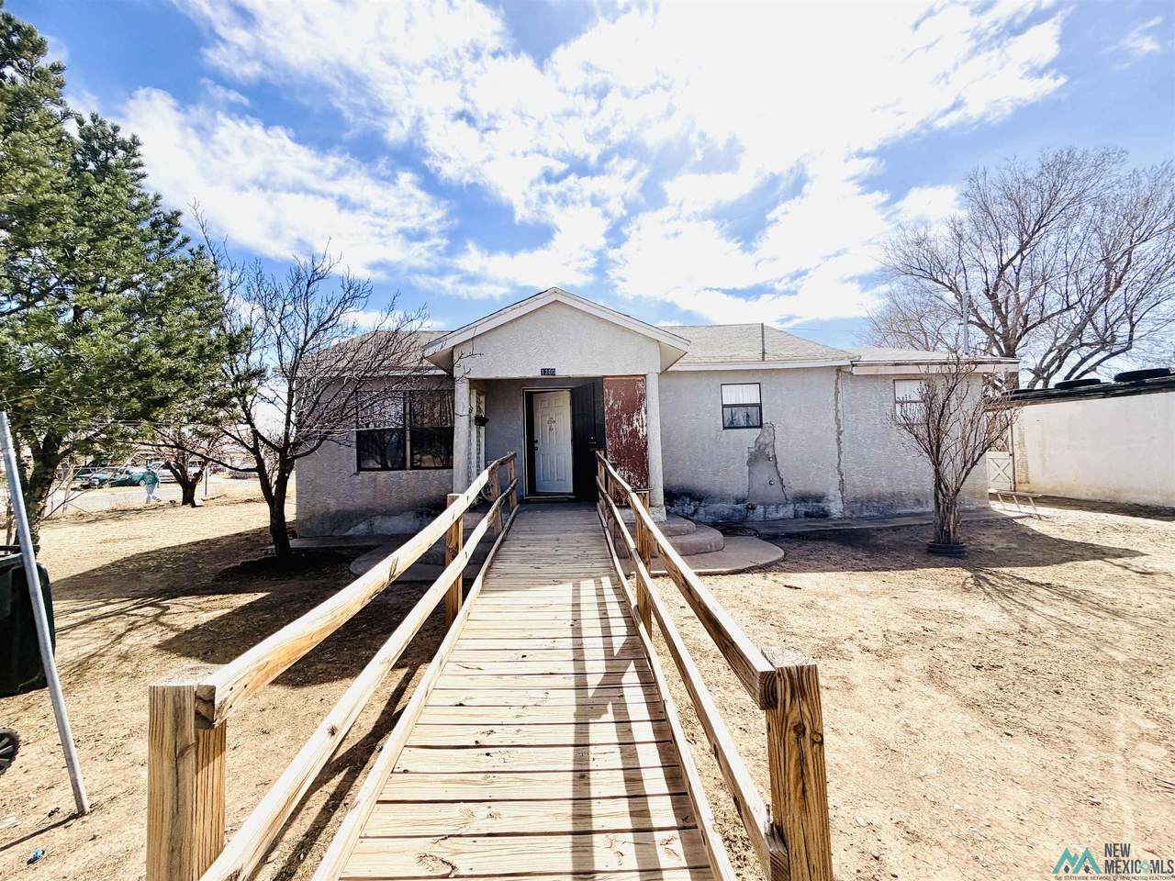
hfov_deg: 102.1
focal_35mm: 14
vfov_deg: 85.7
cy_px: 440
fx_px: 475
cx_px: 588
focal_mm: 2.22
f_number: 2.2
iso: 20
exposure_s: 1/1259
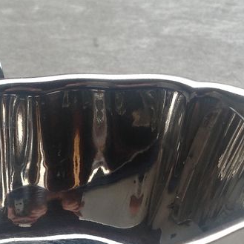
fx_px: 750
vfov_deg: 18.1
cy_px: 238
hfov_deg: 18.0
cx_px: -1
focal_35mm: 94
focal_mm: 4.28
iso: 50
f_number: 2.4
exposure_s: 1/60
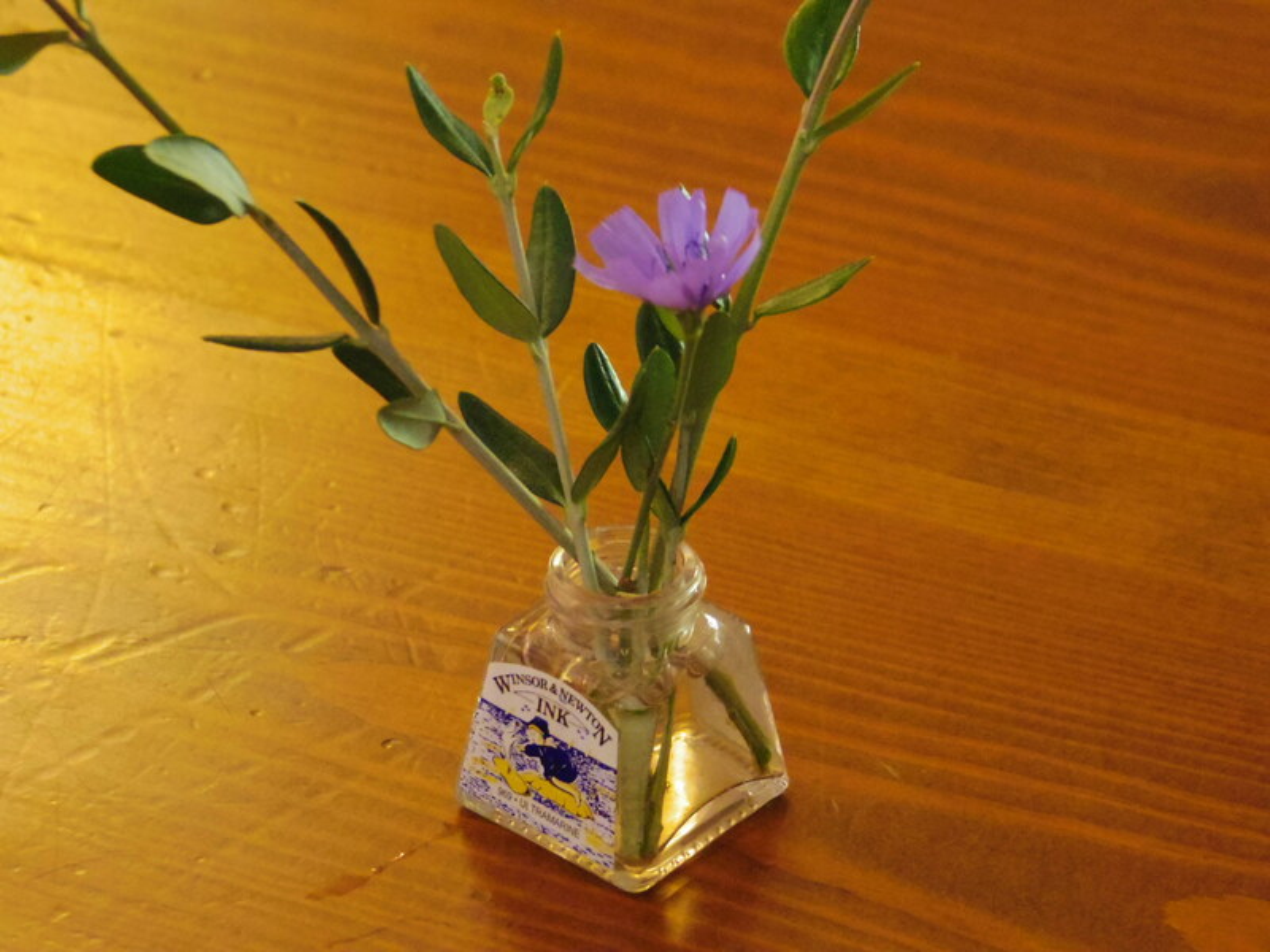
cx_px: 635
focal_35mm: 132
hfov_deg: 14.9
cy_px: 476
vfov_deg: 11.2
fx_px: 4843
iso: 2500
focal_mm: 23.8
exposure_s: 1/100
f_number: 2.8
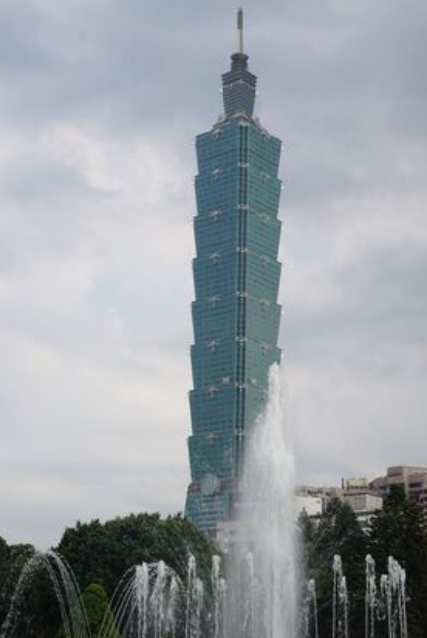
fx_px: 1066
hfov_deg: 22.7
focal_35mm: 60
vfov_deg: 33.4
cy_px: 328
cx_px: 209
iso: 100
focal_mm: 38
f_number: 13
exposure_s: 1/80
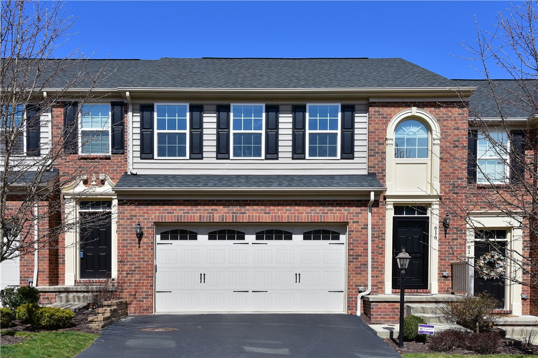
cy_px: 179
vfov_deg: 40.0
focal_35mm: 33
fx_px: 493
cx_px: 269
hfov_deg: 57.2
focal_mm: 22
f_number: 11
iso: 200
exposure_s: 1/400
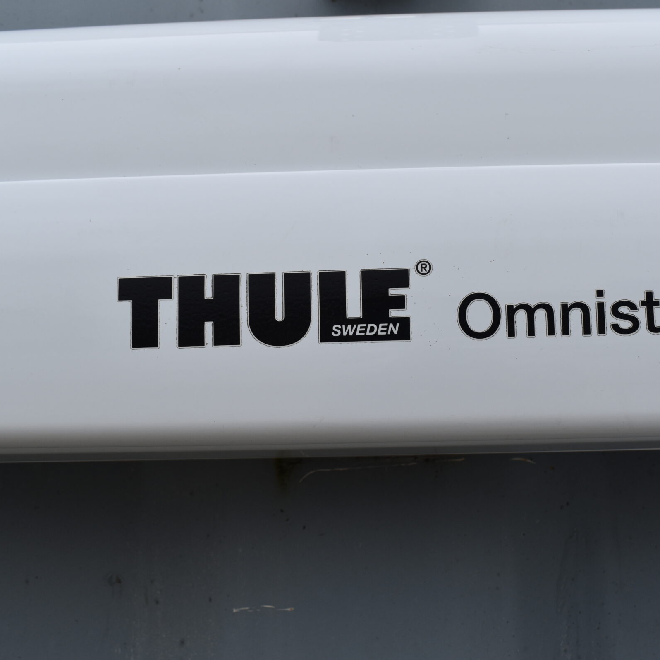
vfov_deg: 37.6
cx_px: 418
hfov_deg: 37.3
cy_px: 331
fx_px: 971
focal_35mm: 45
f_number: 7.1
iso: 200
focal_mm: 22
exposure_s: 1/250
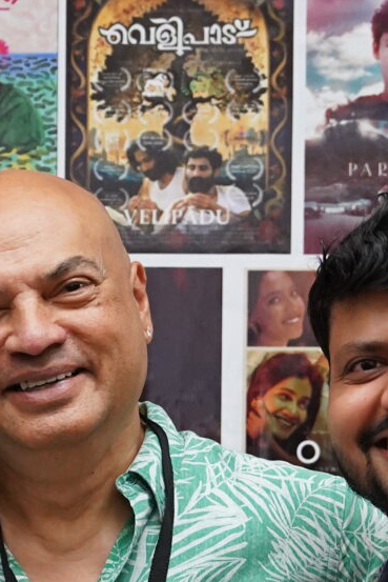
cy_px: 673
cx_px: 27
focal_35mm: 162
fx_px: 2617
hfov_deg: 8.4
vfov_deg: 12.4
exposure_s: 1/100
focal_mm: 35
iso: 3200
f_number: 2.8
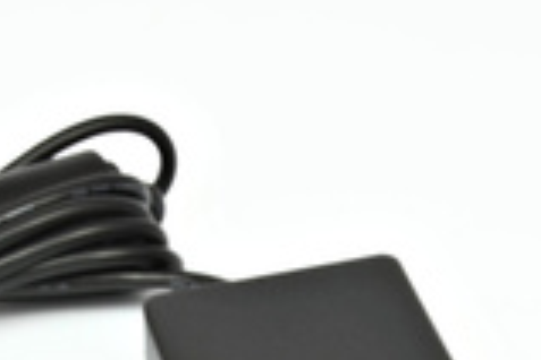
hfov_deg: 14.2
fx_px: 2164
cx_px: 201
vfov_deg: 9.4
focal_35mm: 144
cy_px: 448
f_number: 22
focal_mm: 34
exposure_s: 2
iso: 100
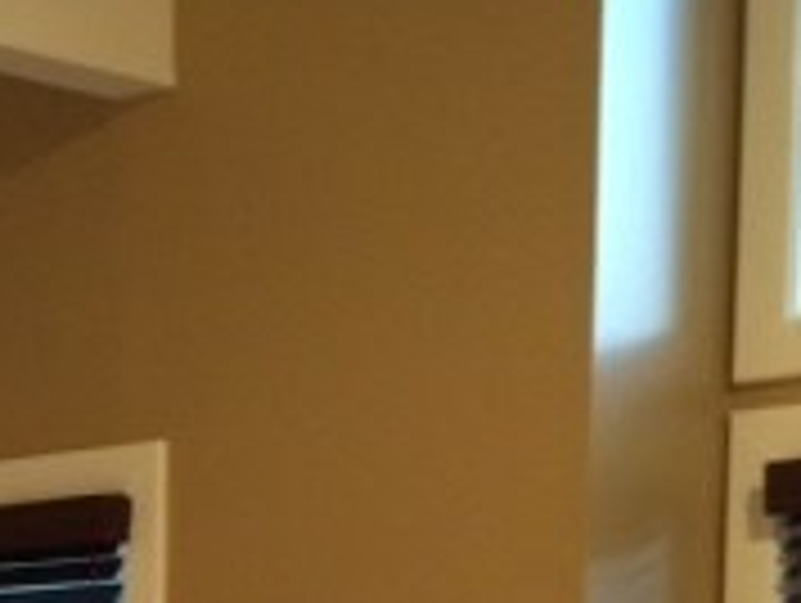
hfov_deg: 17.9
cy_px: 1022
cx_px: -166
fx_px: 2410
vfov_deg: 13.1
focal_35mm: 104
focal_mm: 4.15
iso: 250
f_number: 2.2
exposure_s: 1/30
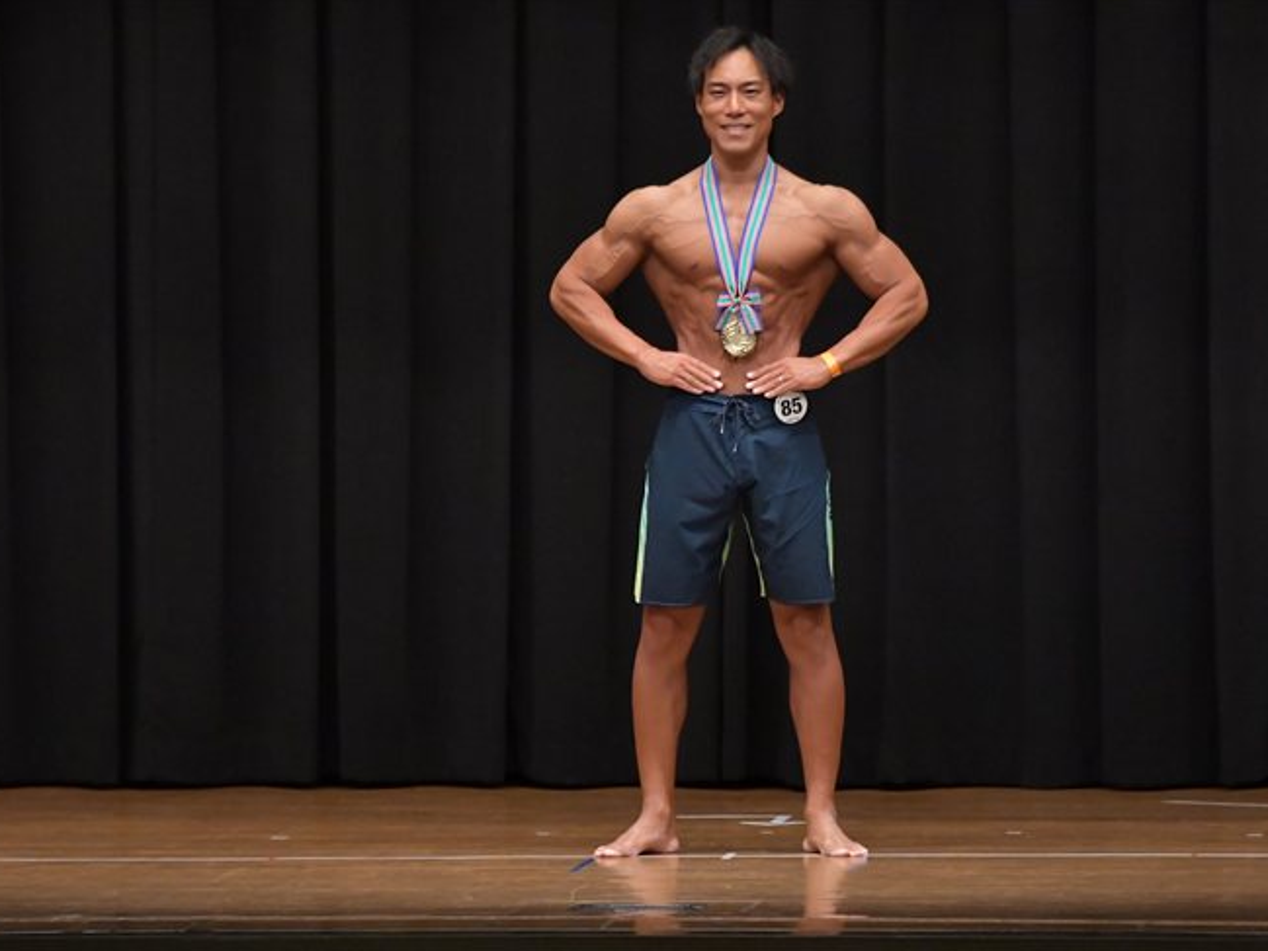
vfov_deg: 6.0
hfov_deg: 8.0
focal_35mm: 249
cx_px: 667
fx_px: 9123
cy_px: 502
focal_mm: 145
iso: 6400
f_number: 5.6
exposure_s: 1/400
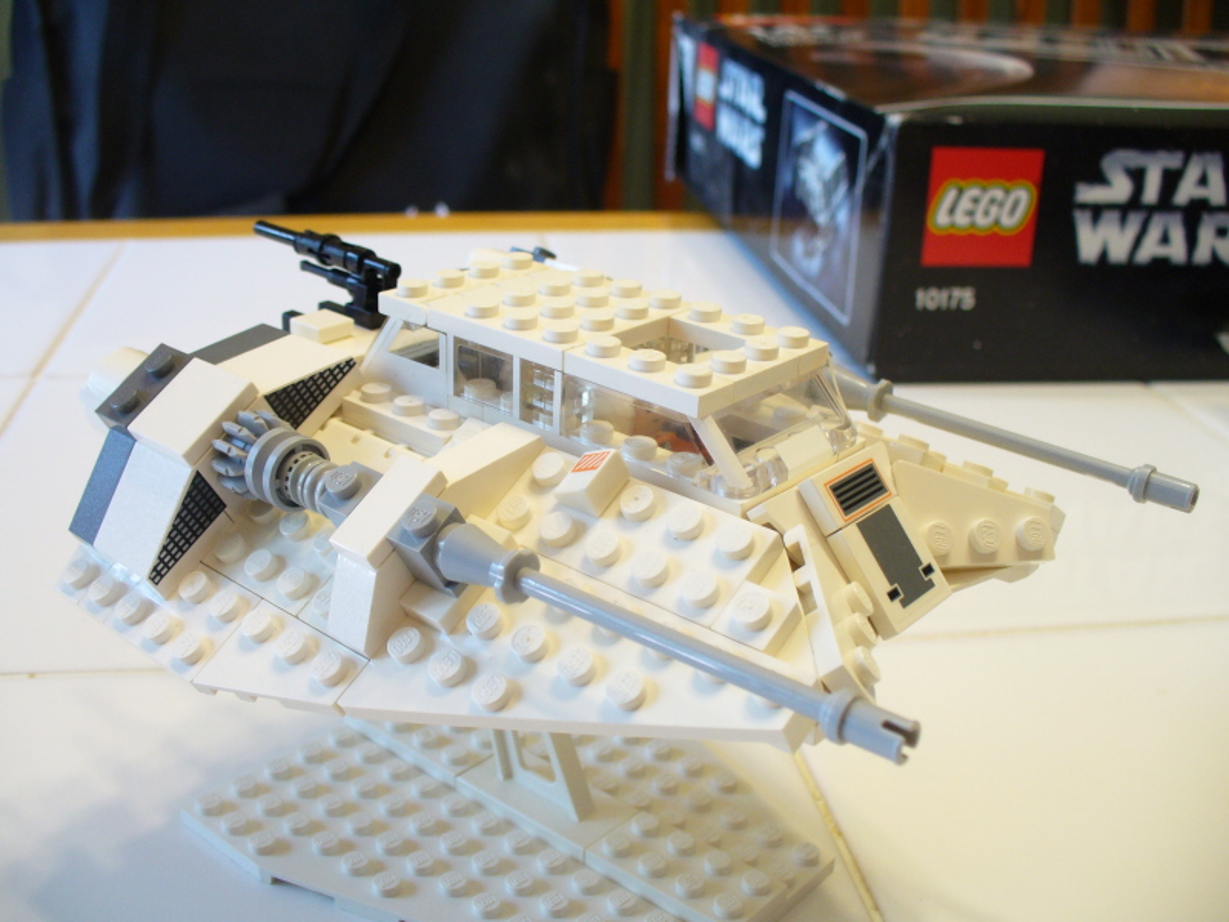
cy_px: 461
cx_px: 614
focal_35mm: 37
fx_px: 1314
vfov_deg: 38.7
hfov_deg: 50.1
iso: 100
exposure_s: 1/25
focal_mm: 6.1
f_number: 2.8
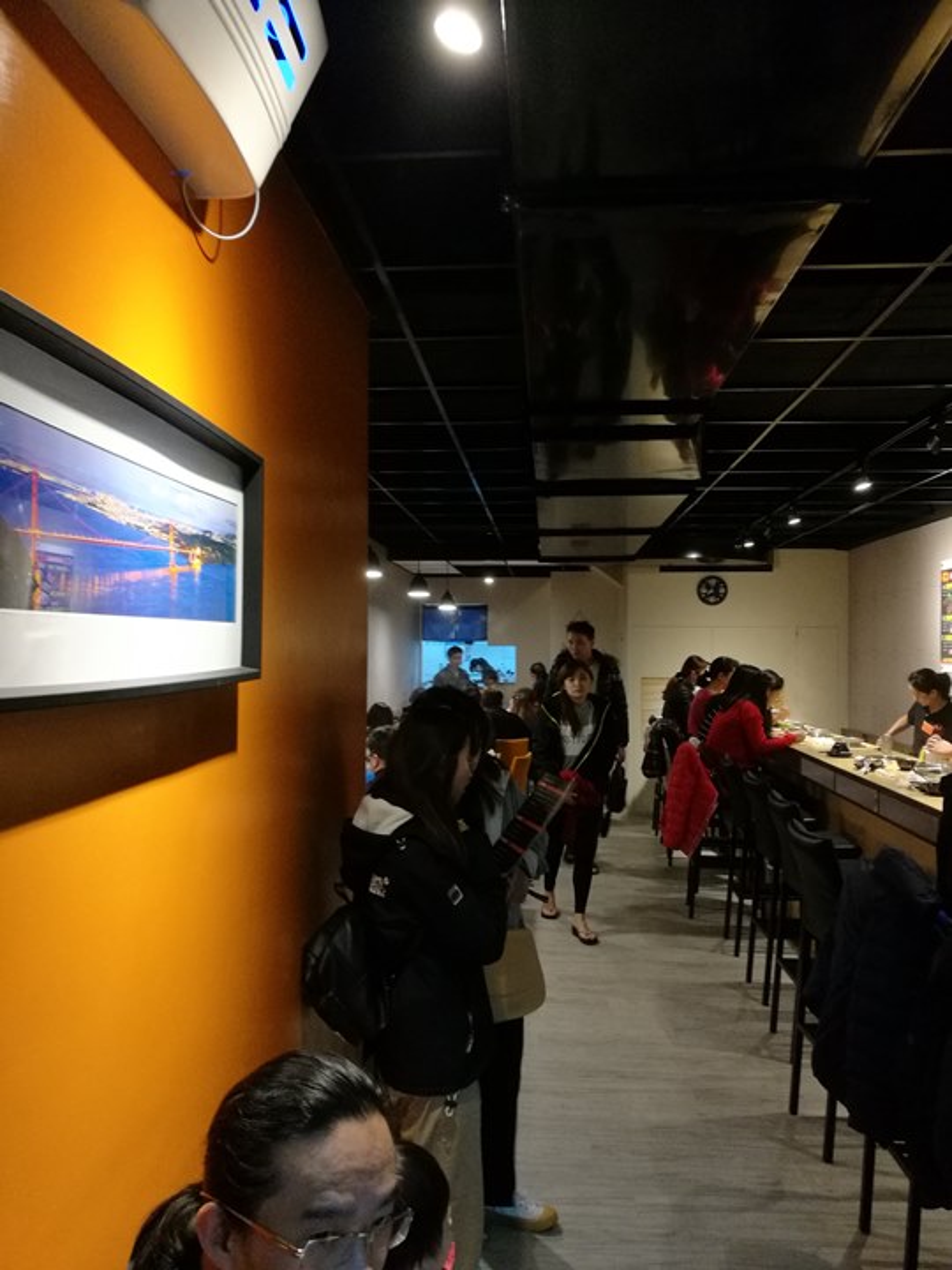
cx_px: 476
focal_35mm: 27
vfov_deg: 65.3
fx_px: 990
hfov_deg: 51.4
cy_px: 635
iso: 320
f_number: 2.2
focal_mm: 4.5
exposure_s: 1/24
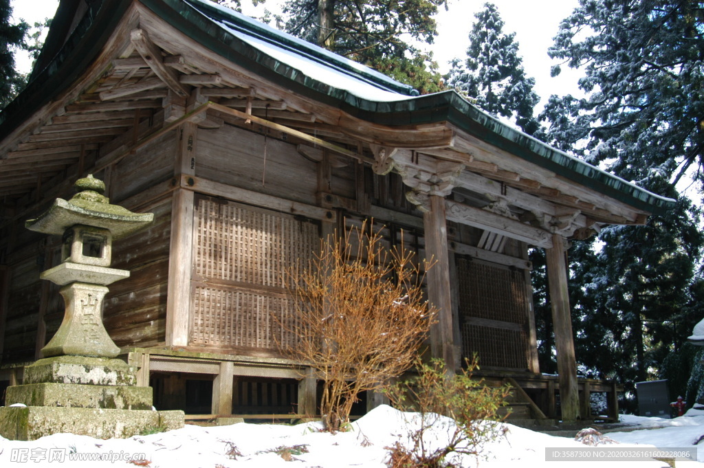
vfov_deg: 36.8
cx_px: 352
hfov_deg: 53.2
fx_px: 703
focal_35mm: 36
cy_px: 234
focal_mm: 24
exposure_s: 1/125
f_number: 6.3
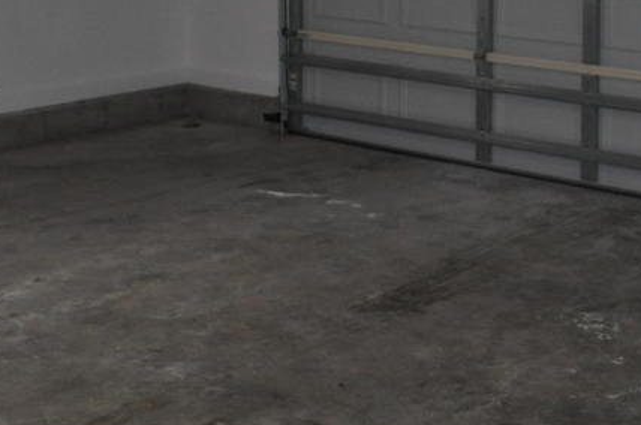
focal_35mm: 73
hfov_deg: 27.7
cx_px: 280
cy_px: -111
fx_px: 1298
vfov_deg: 17.6
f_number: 3.5
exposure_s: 1/60
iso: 800
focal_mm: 18
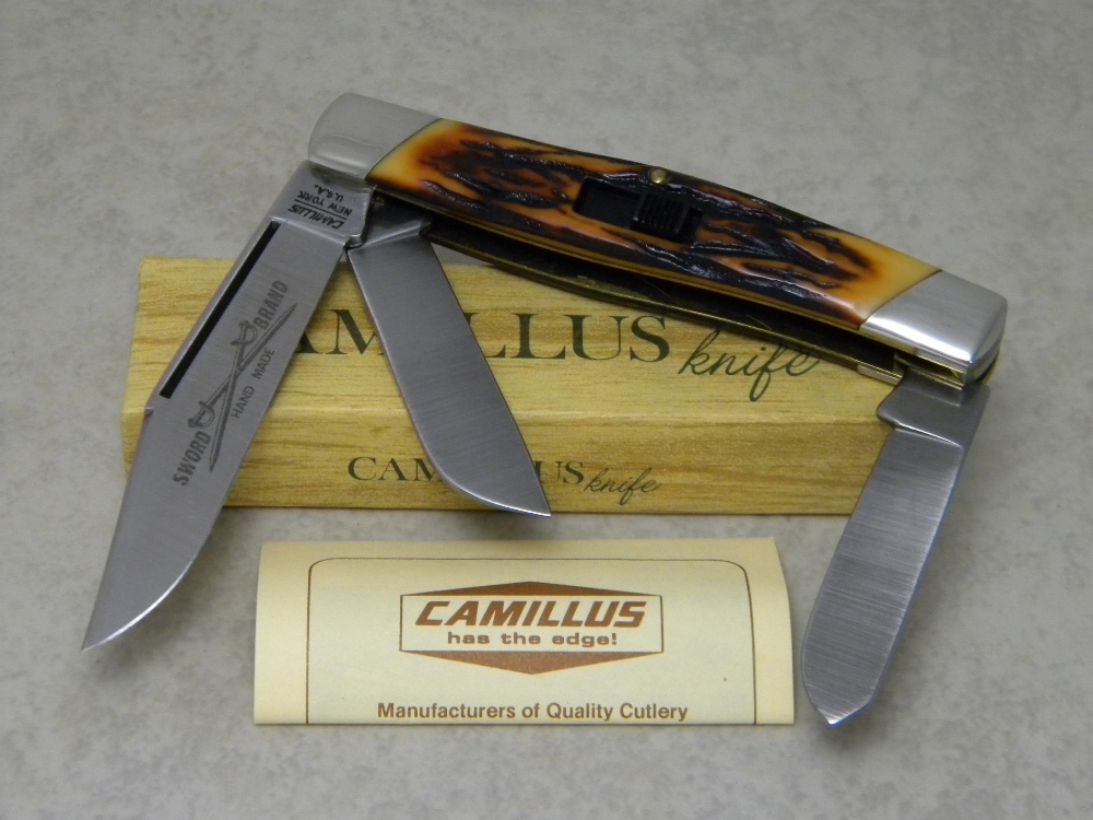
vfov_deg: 17.8
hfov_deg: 23.6
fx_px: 2621
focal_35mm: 83
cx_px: 546
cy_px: 410
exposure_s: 1/25.8
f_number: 4.5
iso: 400
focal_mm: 15.1
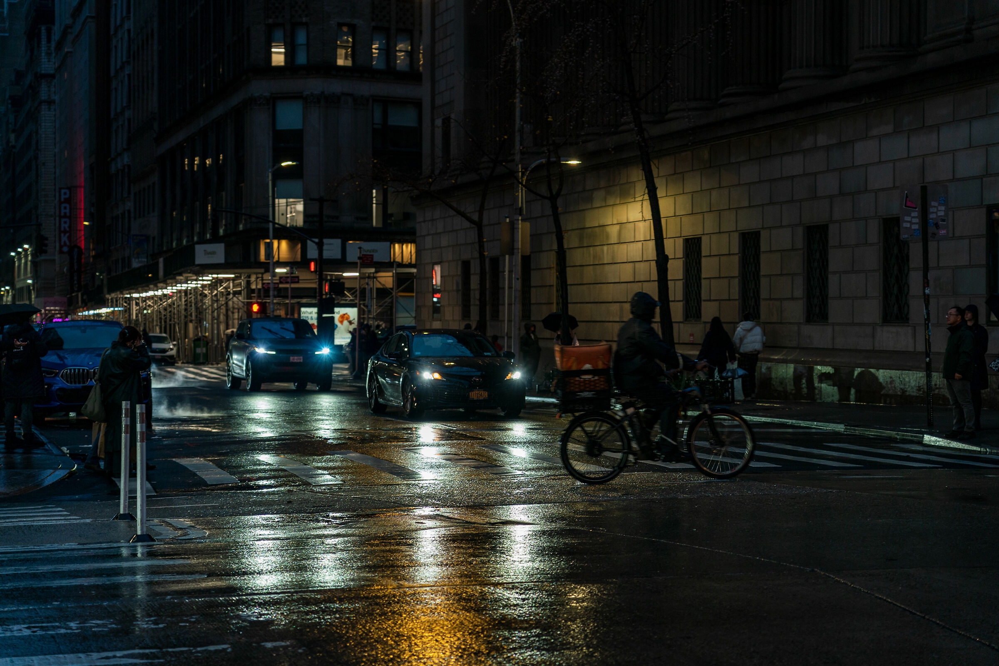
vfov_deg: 17.9
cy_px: 333
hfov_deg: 26.7
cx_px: 500
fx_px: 2109
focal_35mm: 76
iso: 500
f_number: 4
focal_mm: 76
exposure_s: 1/80
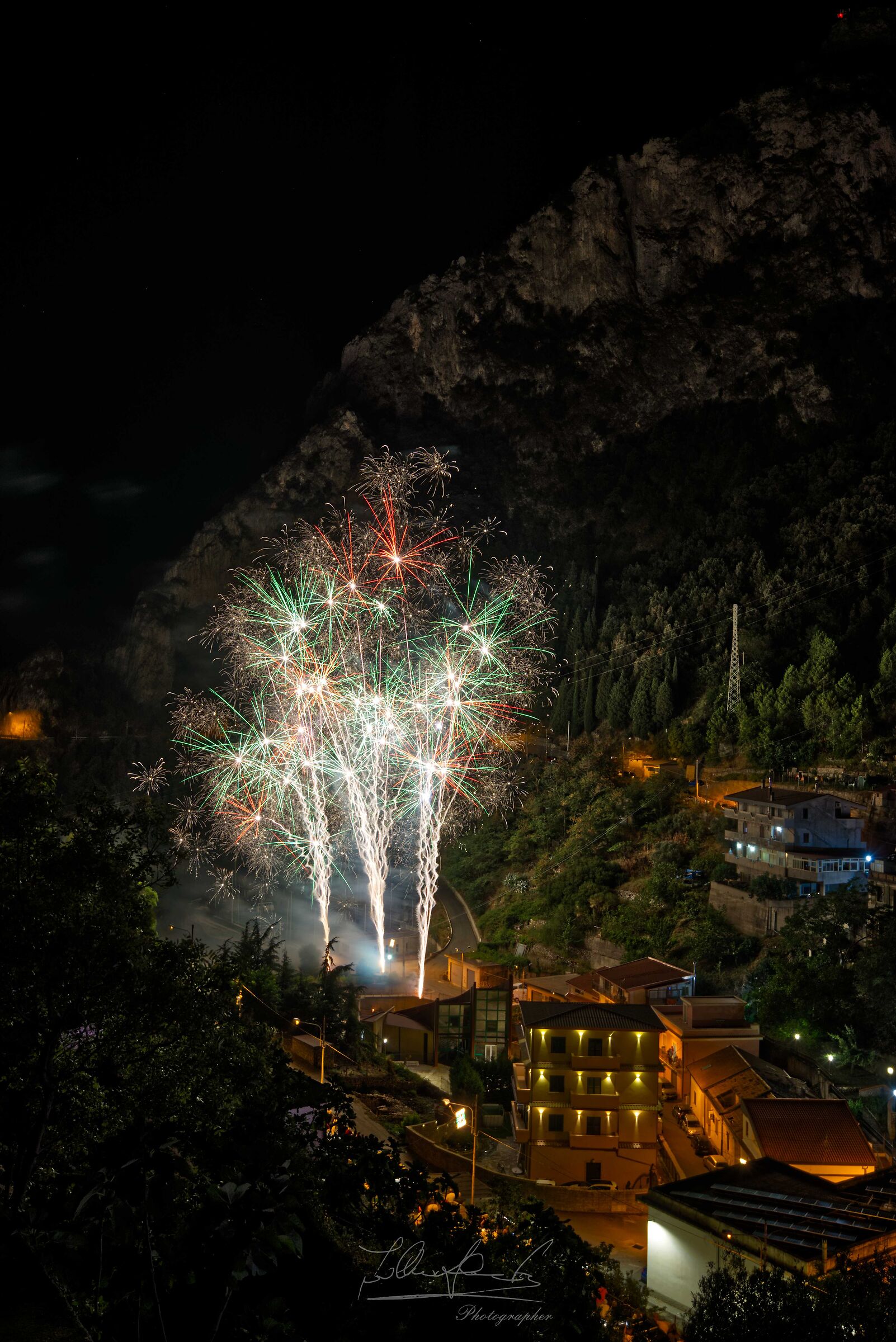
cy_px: 671
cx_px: 448
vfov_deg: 58.7
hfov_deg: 41.1
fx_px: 1194
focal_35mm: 32
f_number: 11
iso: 100
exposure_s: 5.2
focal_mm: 32
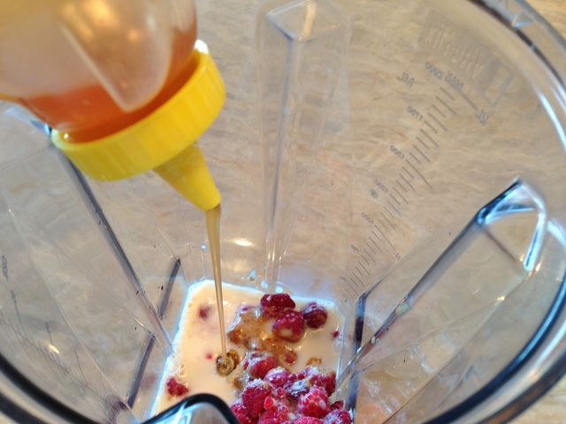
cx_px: 283
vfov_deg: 42.9
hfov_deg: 55.4
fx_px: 540
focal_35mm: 33
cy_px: 212
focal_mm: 4.12
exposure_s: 1/20
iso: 50
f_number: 2.4
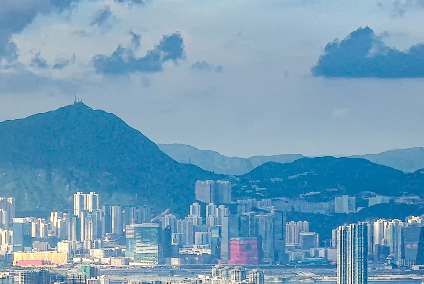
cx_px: 97
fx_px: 2276
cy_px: 382
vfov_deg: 7.1
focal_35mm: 193
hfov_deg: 10.6
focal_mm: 40
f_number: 8
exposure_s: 1/350
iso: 200
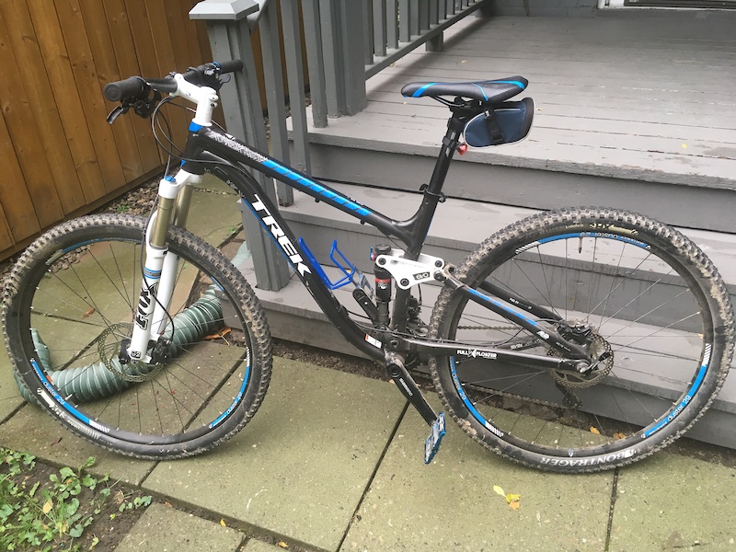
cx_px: 368
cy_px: 276
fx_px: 617
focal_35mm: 29
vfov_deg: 48.2
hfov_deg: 61.7
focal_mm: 4.15
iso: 25
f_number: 2.2
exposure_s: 1/30
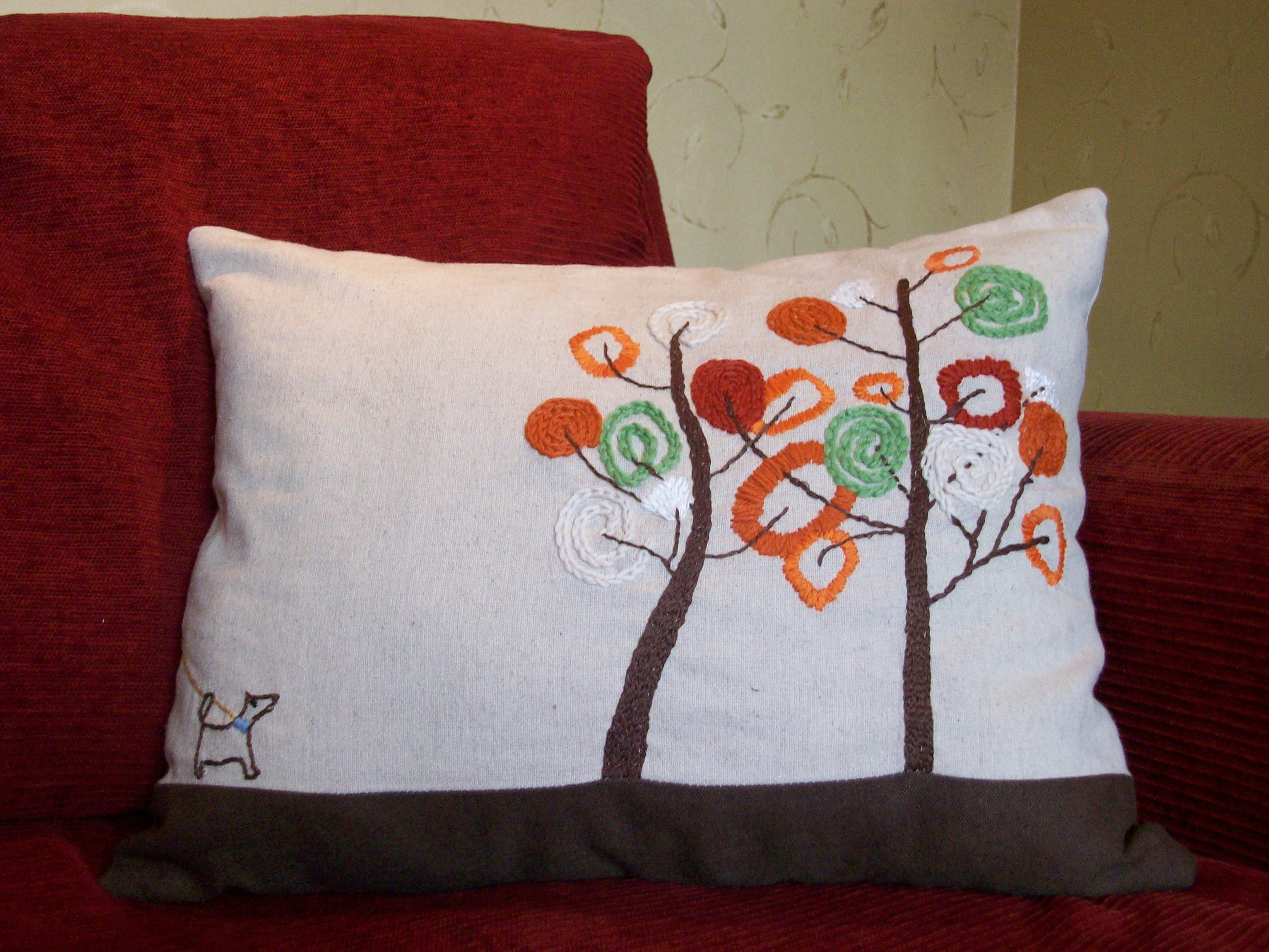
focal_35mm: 42
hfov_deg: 44.8
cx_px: 634
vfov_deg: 34.3
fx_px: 1540
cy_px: 476
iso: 160
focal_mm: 7.1
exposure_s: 1/18.1
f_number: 3.2
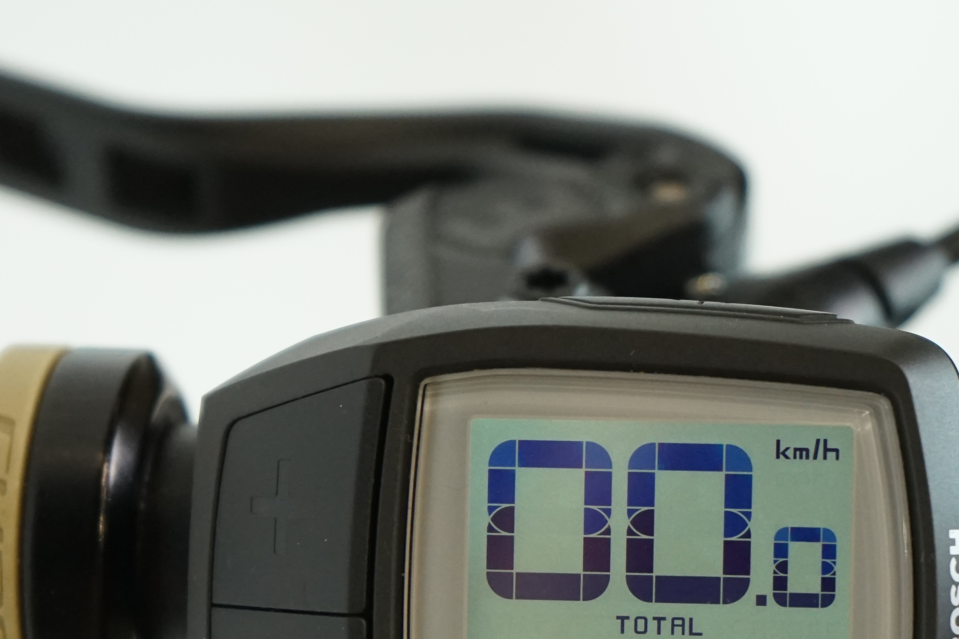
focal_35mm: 141
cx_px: 690
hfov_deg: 14.5
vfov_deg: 9.7
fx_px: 3756
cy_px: 596
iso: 1600
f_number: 5.6
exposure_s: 1/200
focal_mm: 63
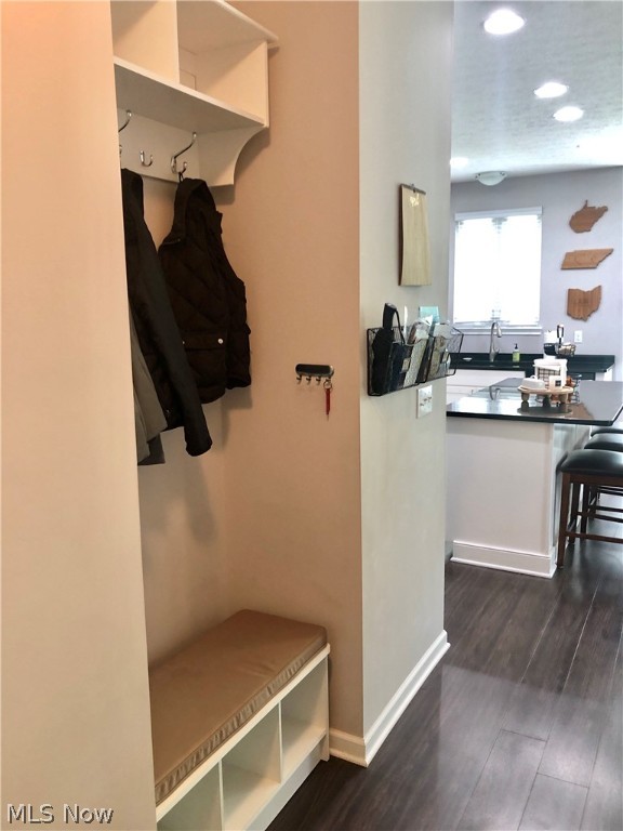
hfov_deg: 49.7
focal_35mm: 28
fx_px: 672
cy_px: 416
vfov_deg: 63.4
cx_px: 312
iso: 50
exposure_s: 1/15
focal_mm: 3.99
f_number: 1.8
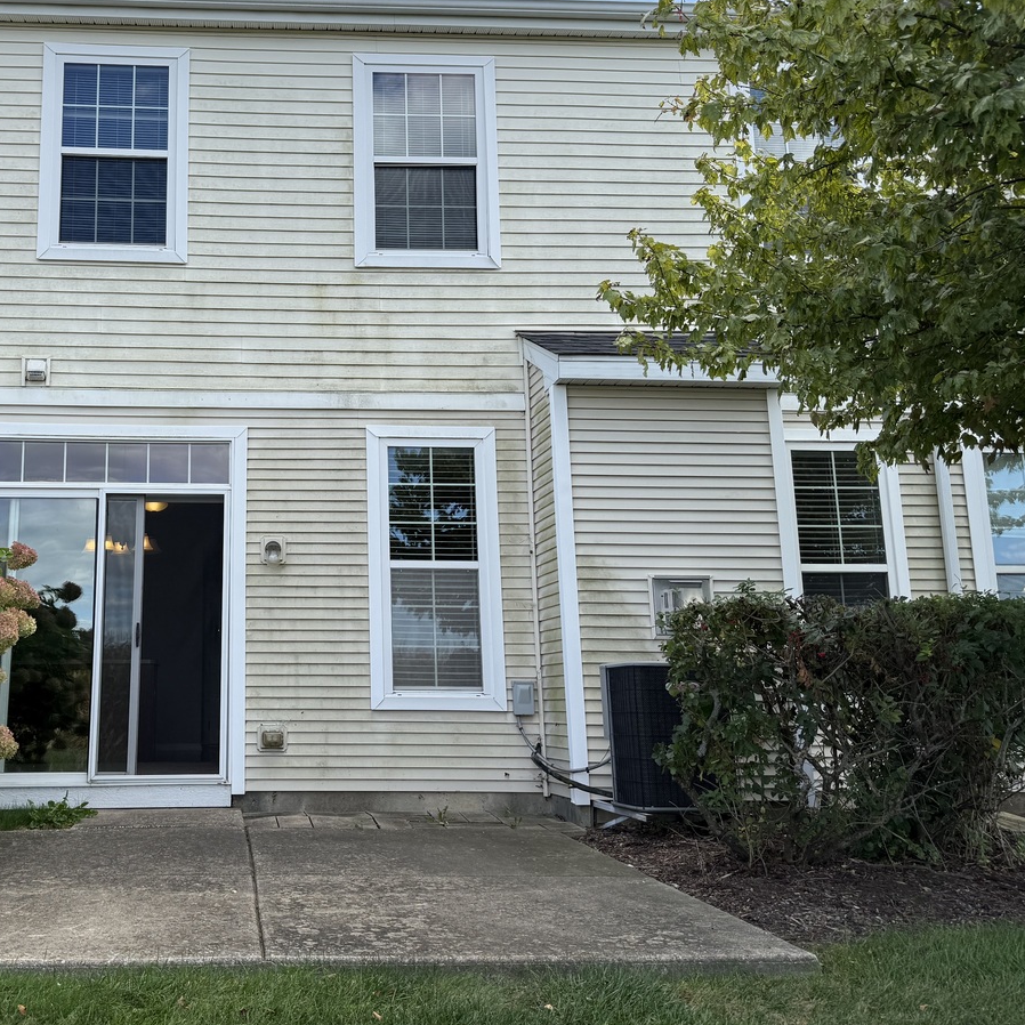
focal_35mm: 34
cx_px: 277
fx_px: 1139
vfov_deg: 48.4
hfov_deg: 47.0
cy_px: 470
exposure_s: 1/2053
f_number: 1.78
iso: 100
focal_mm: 6.76
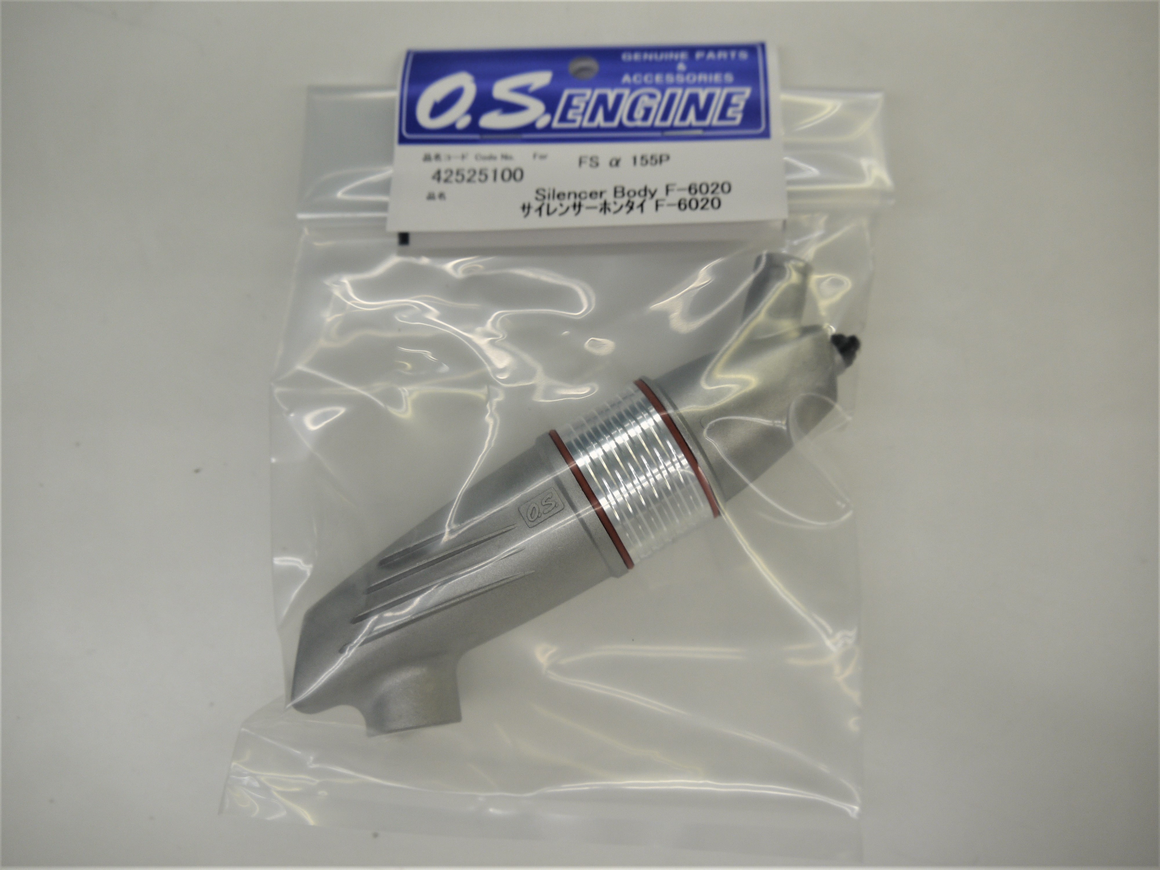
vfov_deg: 49.7
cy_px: 435
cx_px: 580
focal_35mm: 28
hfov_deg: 63.4
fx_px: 938
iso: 160
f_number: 4
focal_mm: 14
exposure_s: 1/160
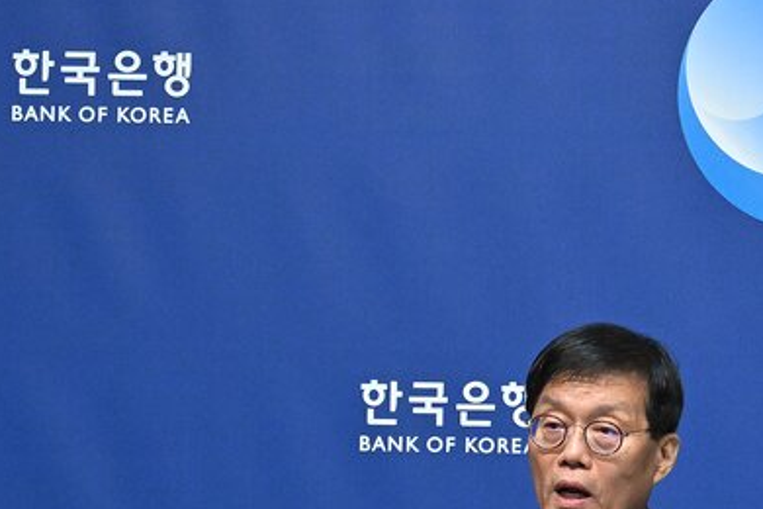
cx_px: 638
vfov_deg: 2.2
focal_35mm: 628
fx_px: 13309
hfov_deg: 3.3
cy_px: 624
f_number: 8
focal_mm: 175
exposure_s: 1/250
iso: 3200
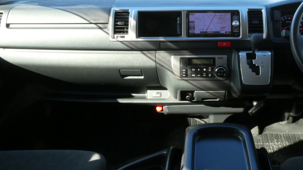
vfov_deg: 31.5
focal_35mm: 37
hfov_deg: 53.1
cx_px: 199
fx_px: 297
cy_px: 47
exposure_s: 1/60
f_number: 8
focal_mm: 4.3
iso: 320
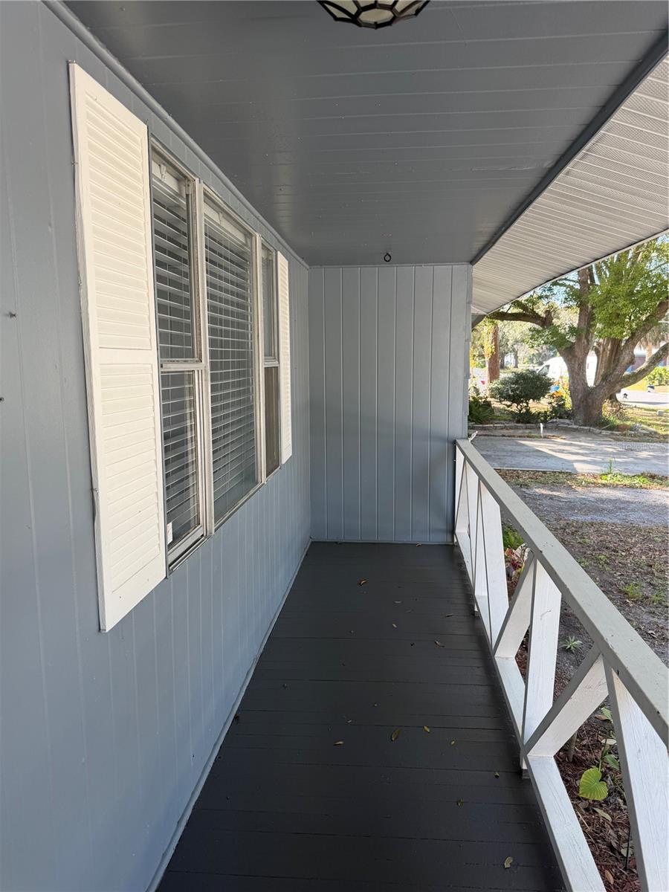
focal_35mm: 24
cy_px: 446
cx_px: 334
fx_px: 618
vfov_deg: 71.6
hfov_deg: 56.8
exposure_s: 1/243
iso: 64
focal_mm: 6.76
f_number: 1.78
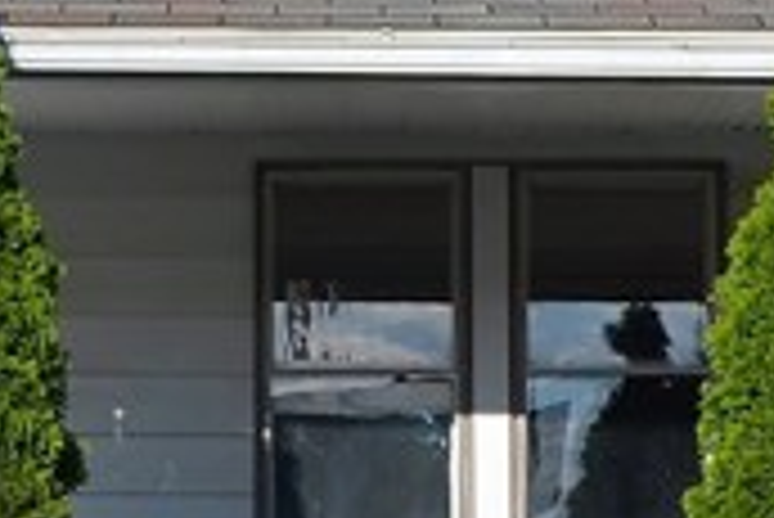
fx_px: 3658
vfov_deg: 8.1
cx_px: 108
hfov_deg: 12.0
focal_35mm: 170
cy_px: 250
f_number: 8
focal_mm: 18
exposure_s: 1/250
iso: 100
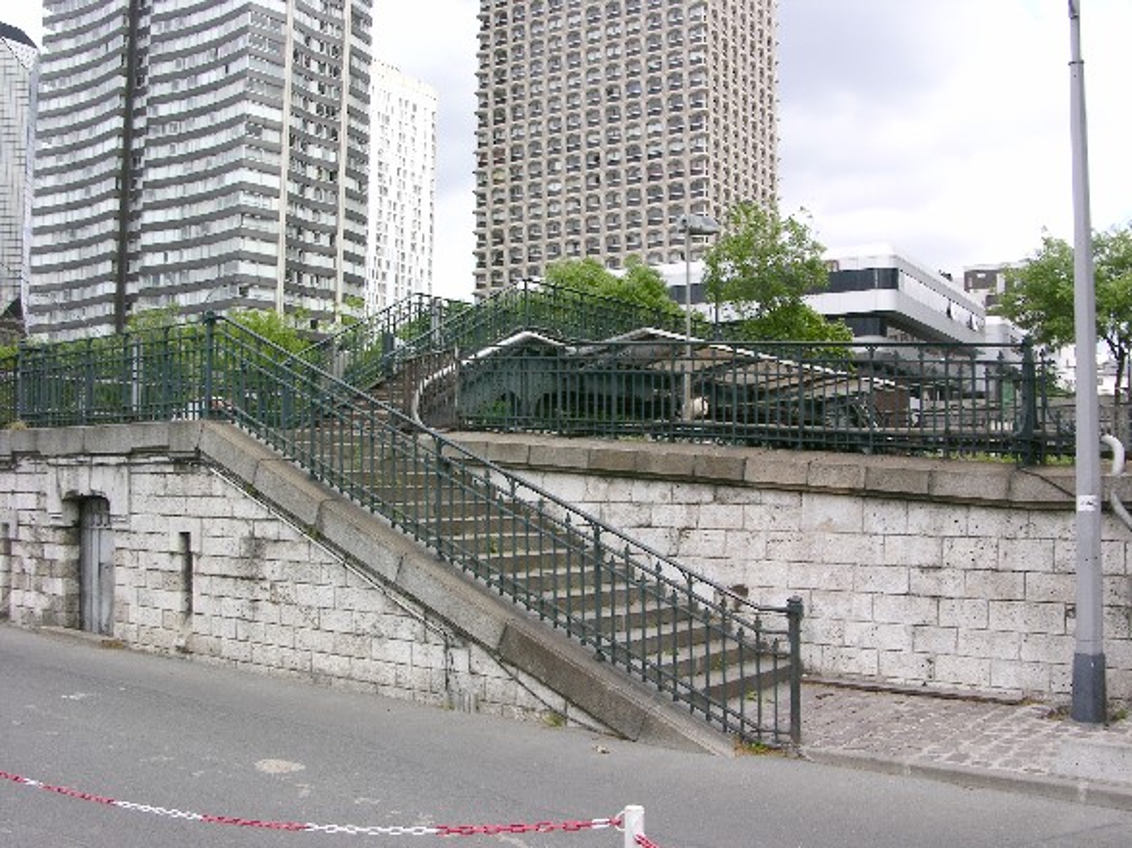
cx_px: 566
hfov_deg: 52.6
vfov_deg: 40.7
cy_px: 424
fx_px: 1144
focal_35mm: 35
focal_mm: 8.9
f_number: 7.1
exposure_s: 1/108
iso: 50
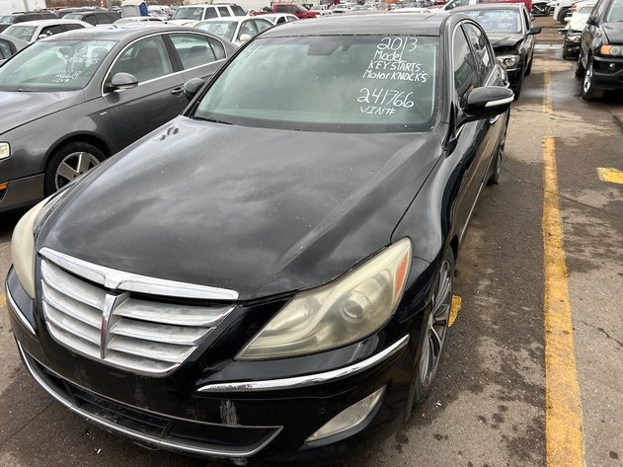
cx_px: 312
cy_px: 234
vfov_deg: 53.0
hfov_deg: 67.3
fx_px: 468
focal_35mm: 26
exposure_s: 1/859
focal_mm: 5.7
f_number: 1.5
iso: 50
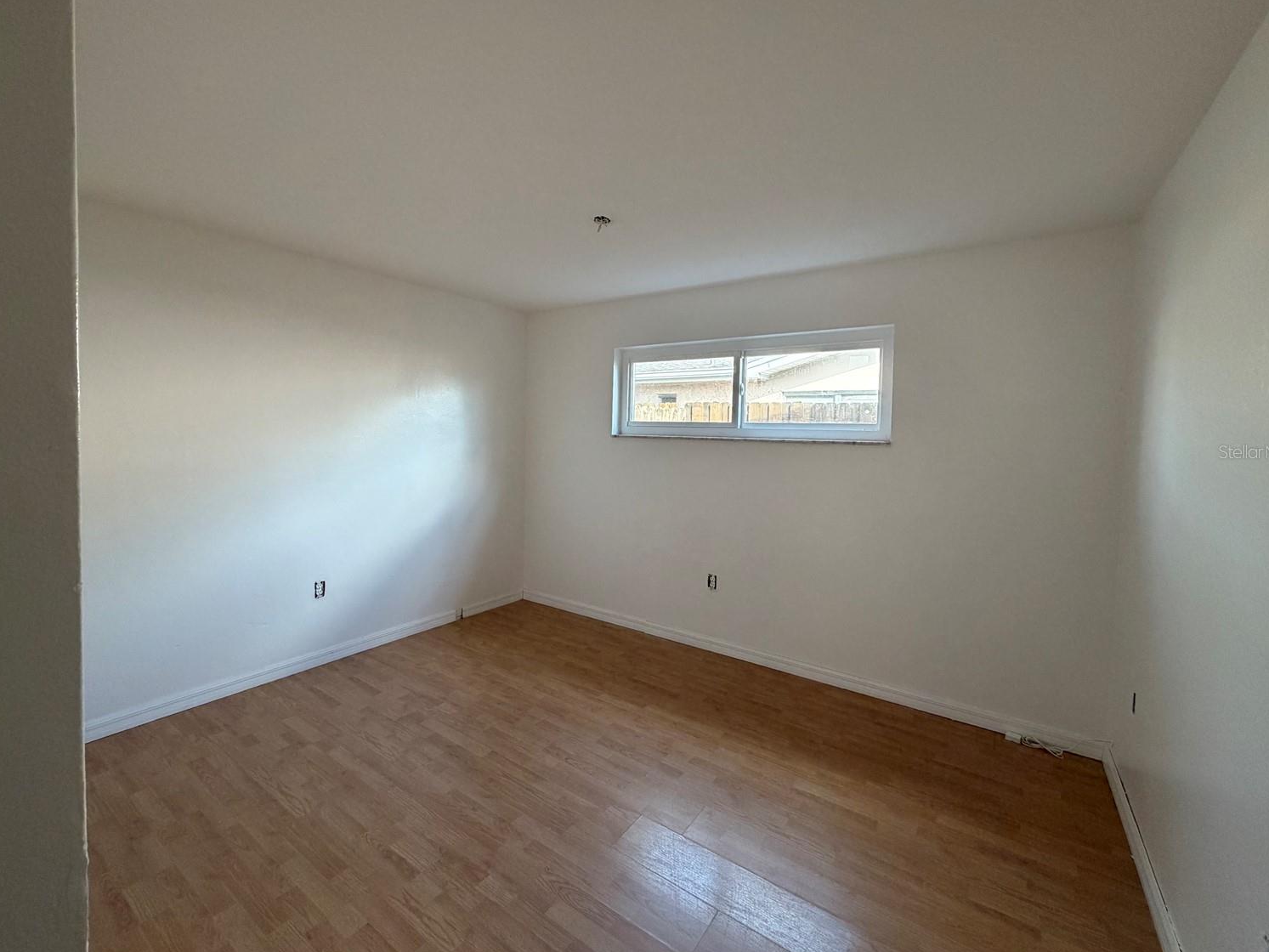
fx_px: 550
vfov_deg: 81.7
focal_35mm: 15
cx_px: 619
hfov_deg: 98.1
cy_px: 451
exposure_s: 1/120
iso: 320
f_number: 2.2
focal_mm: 2.22
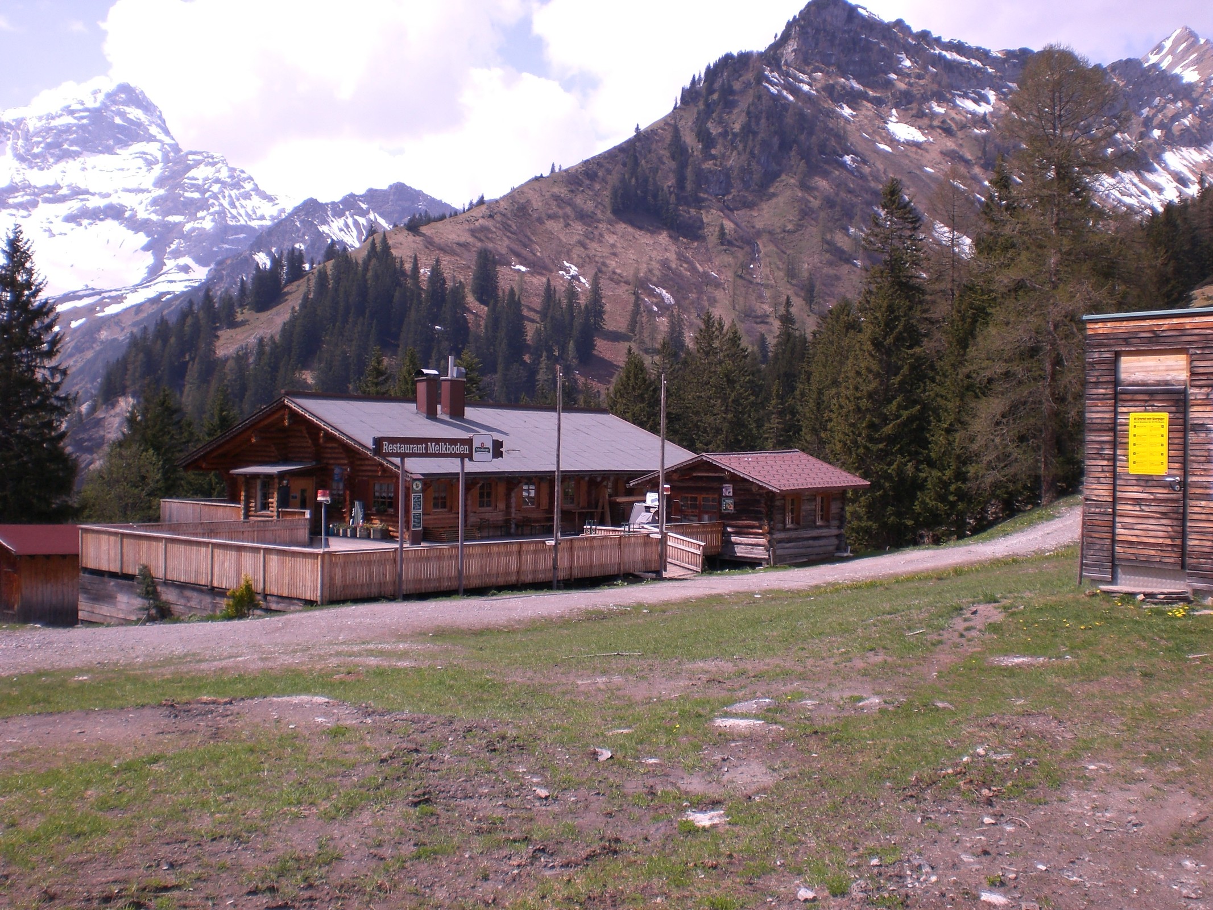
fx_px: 1332
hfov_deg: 49.0
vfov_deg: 37.7
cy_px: 455
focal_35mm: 38
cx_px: 606
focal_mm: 6.3
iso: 50
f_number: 4.4
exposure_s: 1/400
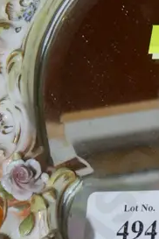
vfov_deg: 10.5
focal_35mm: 195
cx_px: 170
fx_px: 1292
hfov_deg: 7.0
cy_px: 129
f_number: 5.6
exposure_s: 1/60
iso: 400
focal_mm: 25
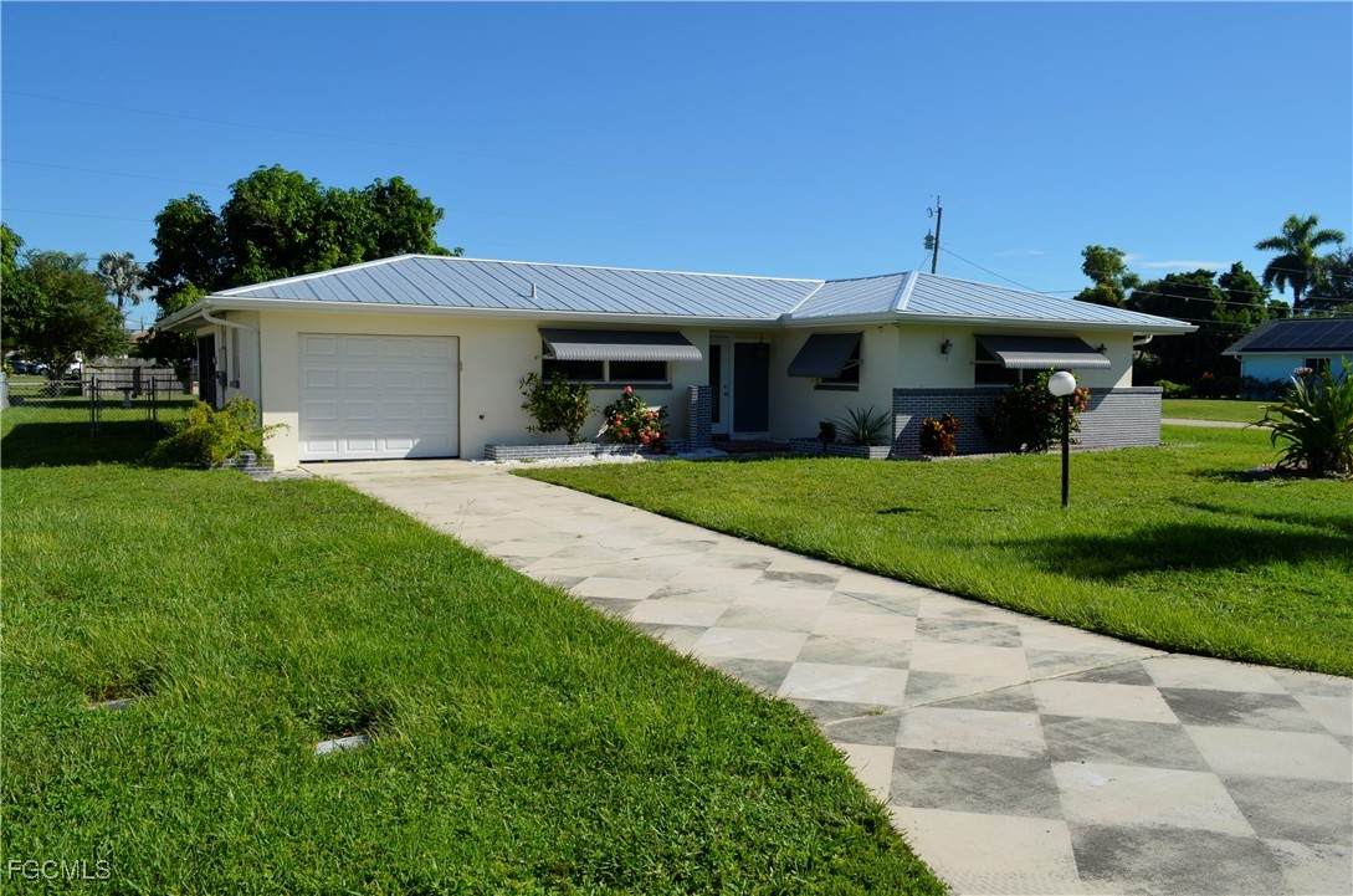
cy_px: 448
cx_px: 676
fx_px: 1013
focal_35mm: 27
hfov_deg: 67.5
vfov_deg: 47.7
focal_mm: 18
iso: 100
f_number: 9
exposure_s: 1/320
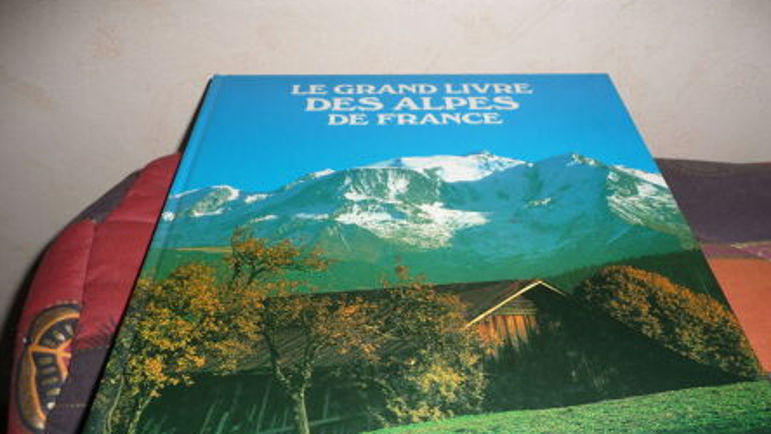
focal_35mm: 33
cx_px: 412
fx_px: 675
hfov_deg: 59.4
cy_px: 300
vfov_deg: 35.2
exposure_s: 1/30
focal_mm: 4.7
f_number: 3.3
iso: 100
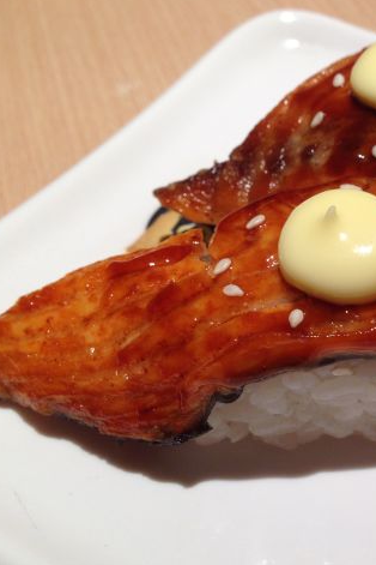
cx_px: 332
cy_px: 287
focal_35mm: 51
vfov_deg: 38.9
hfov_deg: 25.7
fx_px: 799
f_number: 2.4
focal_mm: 4.12
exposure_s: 1/60
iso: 50
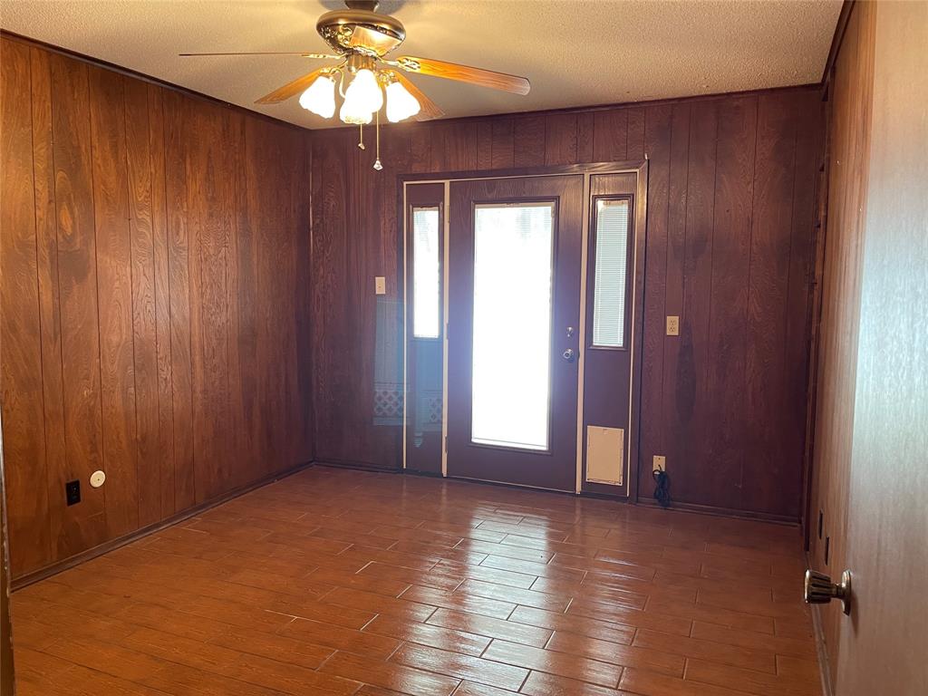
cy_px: 348
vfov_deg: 53.1
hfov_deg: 67.3
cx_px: 464
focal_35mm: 26
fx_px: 697
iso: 250
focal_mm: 5.1
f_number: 1.6
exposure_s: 1/60
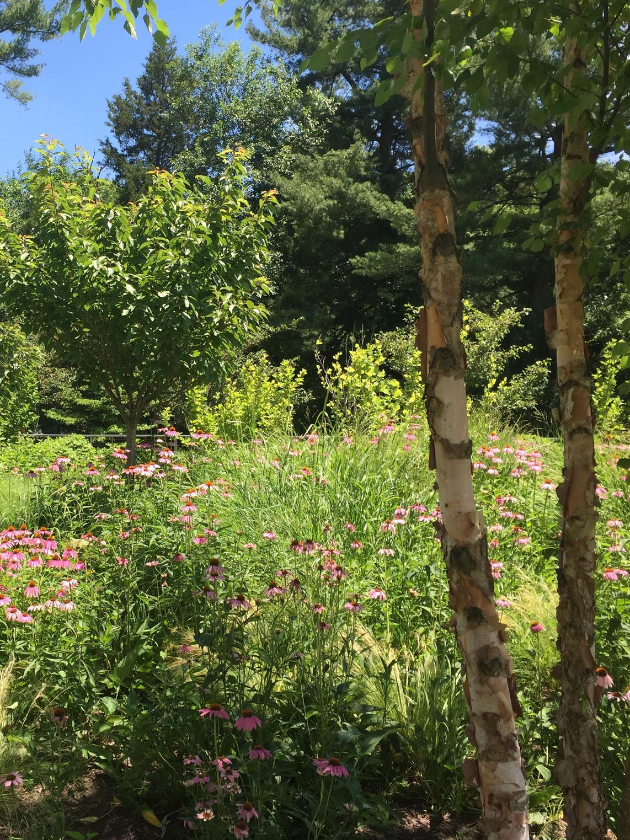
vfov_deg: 47.9
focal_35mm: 39
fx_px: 947
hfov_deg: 35.8
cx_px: 141
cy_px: 421
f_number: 2.2
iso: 32
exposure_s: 1/791
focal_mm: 4.15
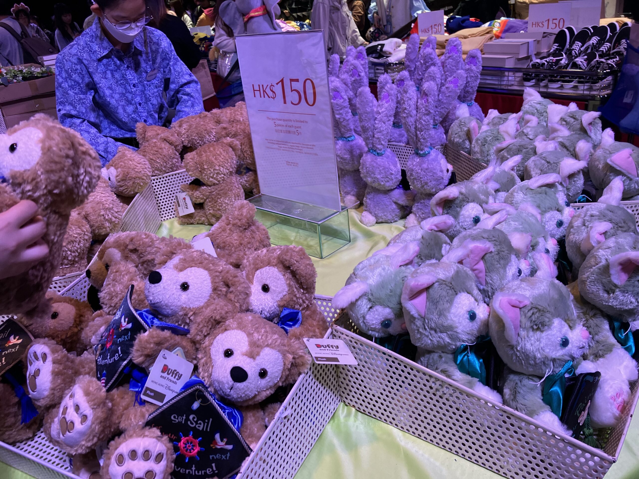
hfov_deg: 63.4
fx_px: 517
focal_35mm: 28
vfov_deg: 49.7
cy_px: 240
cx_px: 320
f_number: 1.8
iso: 80
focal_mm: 3.99
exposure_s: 1/98
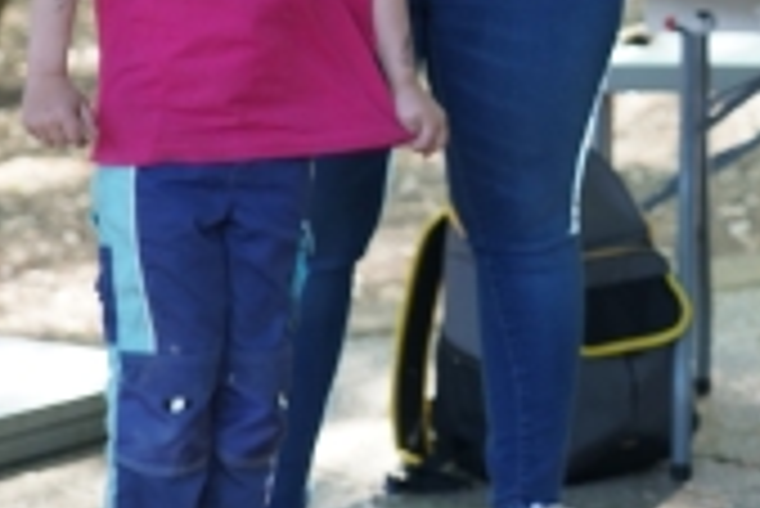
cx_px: 1160
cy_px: -189
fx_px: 5240
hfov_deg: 8.1
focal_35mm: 248
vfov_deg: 5.5
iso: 800
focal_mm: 60
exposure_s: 1/320
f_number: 3.5
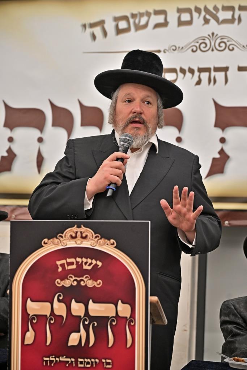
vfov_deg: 27.0
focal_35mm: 75
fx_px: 772
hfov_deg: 18.2
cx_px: 124
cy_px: 185
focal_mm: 75
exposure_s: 1/160
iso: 800
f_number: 4
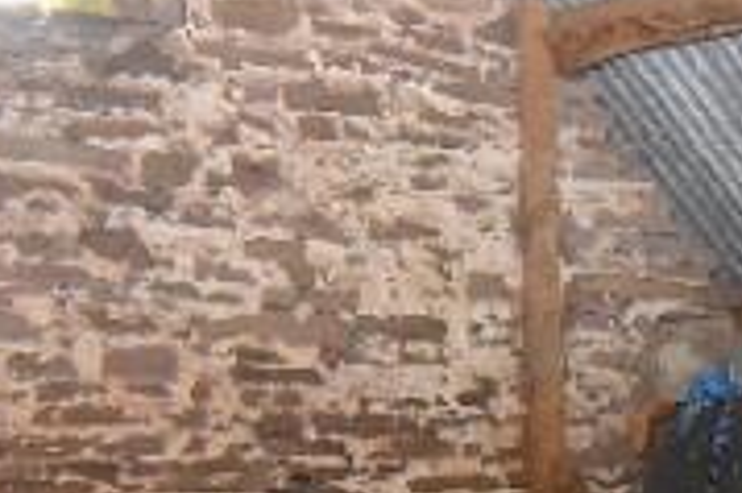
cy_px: 636
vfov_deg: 15.1
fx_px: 1771
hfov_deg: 22.7
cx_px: 742
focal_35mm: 86
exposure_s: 1/125
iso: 1600
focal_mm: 10
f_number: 4.5
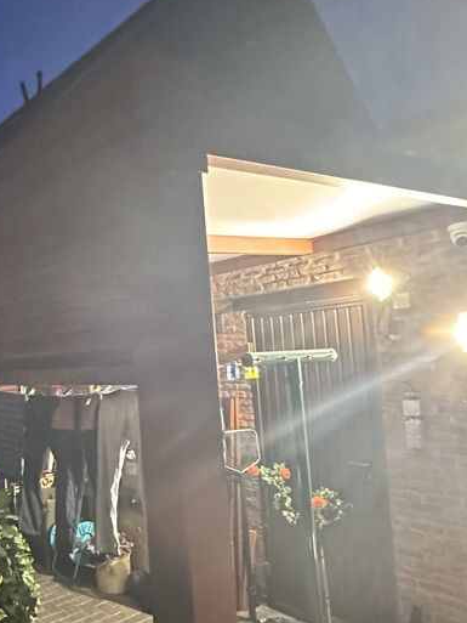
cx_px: 77
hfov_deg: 44.0
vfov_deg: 59.8
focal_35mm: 30
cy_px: 340
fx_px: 539
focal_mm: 2.22
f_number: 2.2
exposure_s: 1/50
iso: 1250
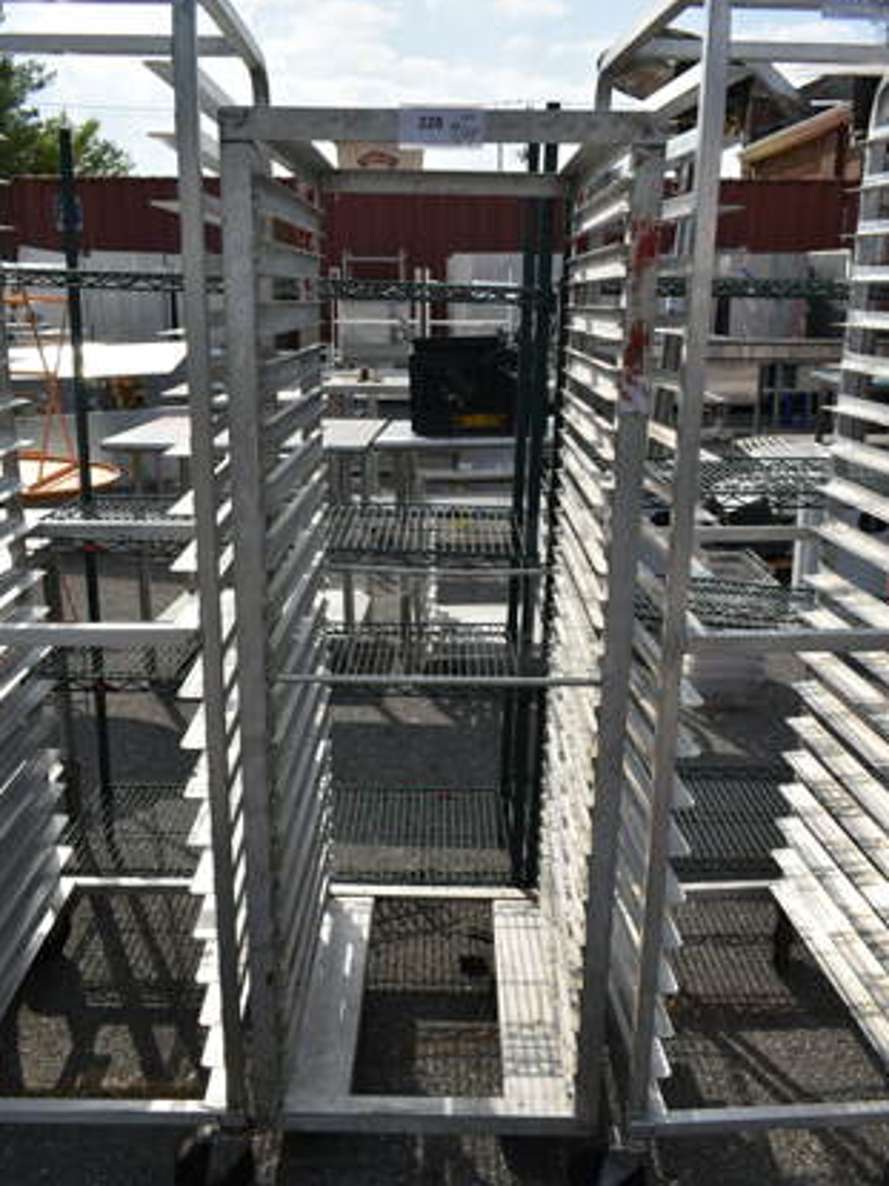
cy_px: 596
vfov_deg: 60.0
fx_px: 1028
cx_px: 449
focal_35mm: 30
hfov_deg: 46.8
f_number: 8
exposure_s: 1/400
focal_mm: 18
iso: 100
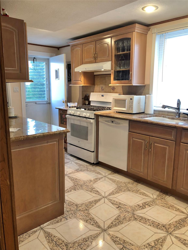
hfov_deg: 49.7
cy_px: 125
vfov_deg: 63.4
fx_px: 203
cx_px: 94
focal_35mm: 28
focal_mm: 4
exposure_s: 1/24
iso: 40
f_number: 1.8
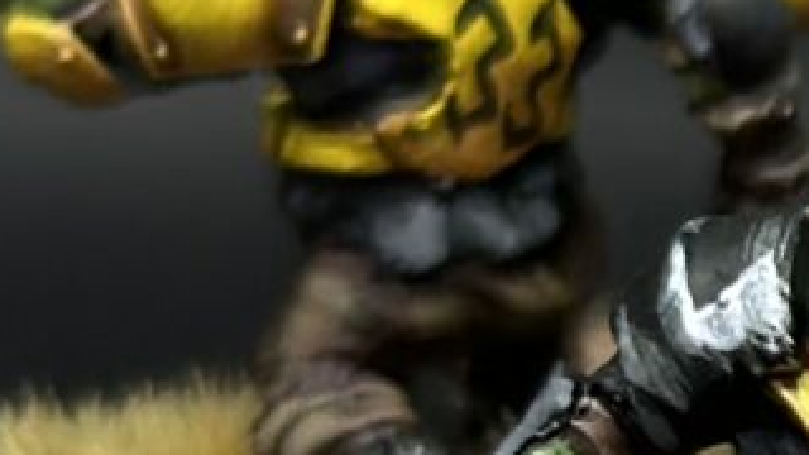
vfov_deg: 2.9
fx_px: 8967
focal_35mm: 418
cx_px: 1605
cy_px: 799
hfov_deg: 5.1
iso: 80
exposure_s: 1/211
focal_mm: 6.86
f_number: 1.78
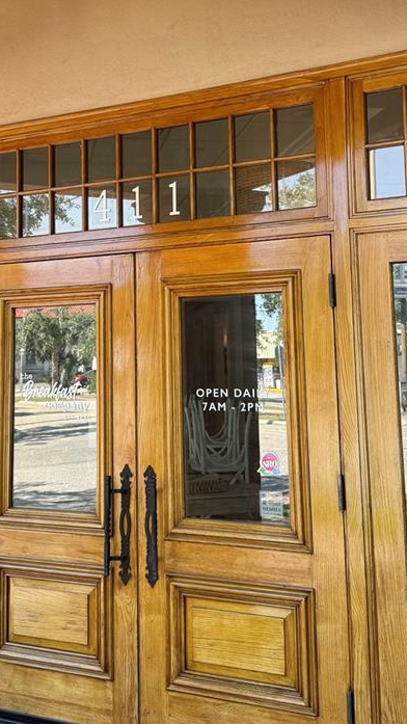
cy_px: 257
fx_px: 863
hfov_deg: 26.5
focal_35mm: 45
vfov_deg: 45.0
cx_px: 164
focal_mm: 6.76
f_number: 1.78
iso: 80
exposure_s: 1/314
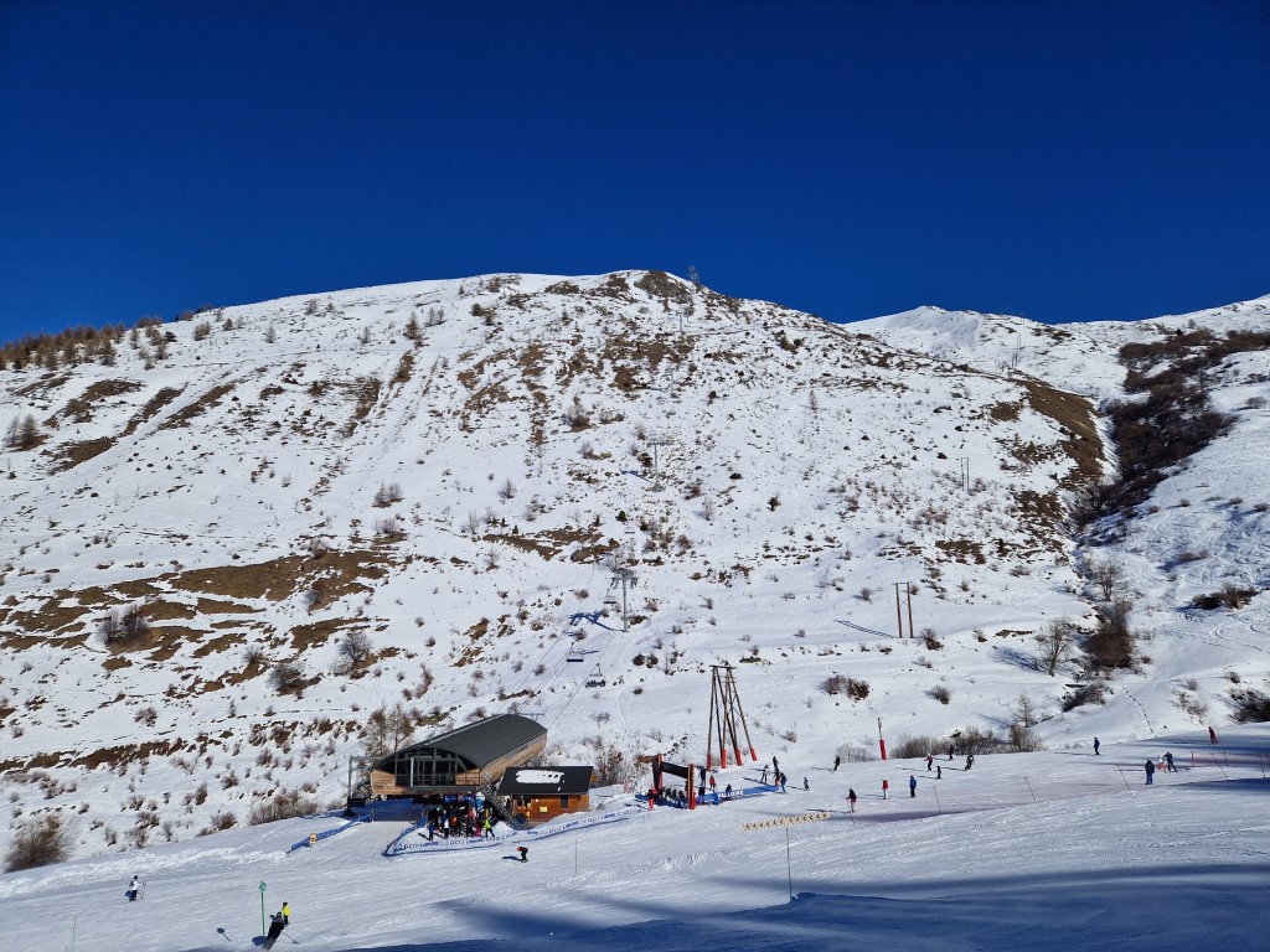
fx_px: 844
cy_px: 476
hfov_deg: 73.9
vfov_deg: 58.9
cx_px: 635
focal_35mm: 23
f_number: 1.8
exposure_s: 1/6624
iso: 50
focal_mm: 5.4
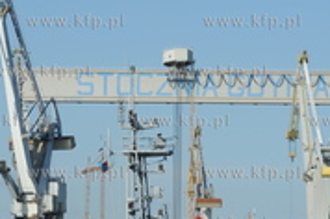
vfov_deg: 5.4
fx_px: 2306
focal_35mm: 252
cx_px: 141
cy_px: 197
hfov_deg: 8.2
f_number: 8
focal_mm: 112
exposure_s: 1/800
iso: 200
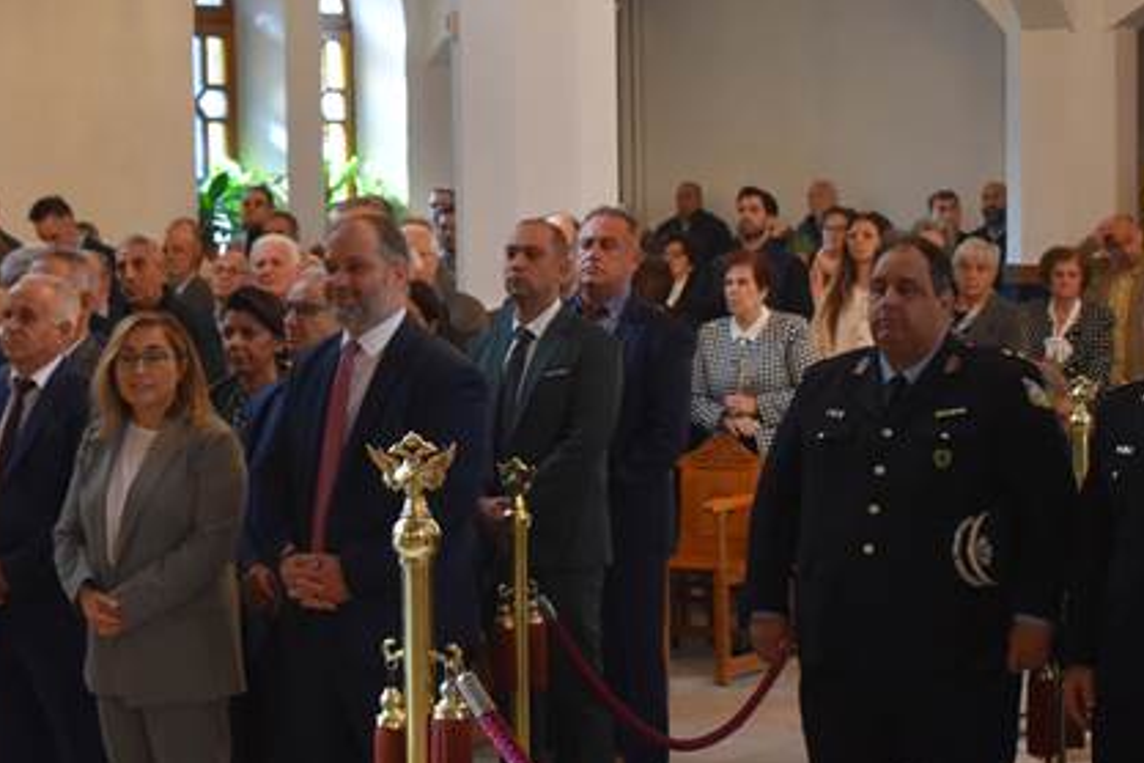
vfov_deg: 14.8
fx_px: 2923
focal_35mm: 92
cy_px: 501
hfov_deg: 22.0
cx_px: 318
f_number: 4.5
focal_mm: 32
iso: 1400
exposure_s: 1/125
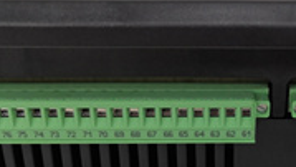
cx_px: 250
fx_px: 644
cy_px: 169
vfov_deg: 14.5
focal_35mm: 82
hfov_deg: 25.3
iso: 250
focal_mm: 3.95
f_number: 1.8
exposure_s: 1/33.3
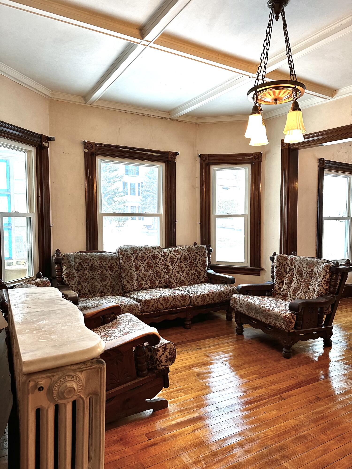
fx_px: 325
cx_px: 176
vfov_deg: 71.6
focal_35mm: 24
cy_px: 234
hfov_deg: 56.8
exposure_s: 1/120
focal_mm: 6.86
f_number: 1.78
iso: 200
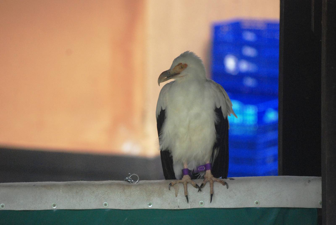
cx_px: 168
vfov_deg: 4.2
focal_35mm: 330
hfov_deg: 6.2
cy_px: 112
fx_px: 3084
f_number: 5.3
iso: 1600
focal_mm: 220
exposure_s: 1/800
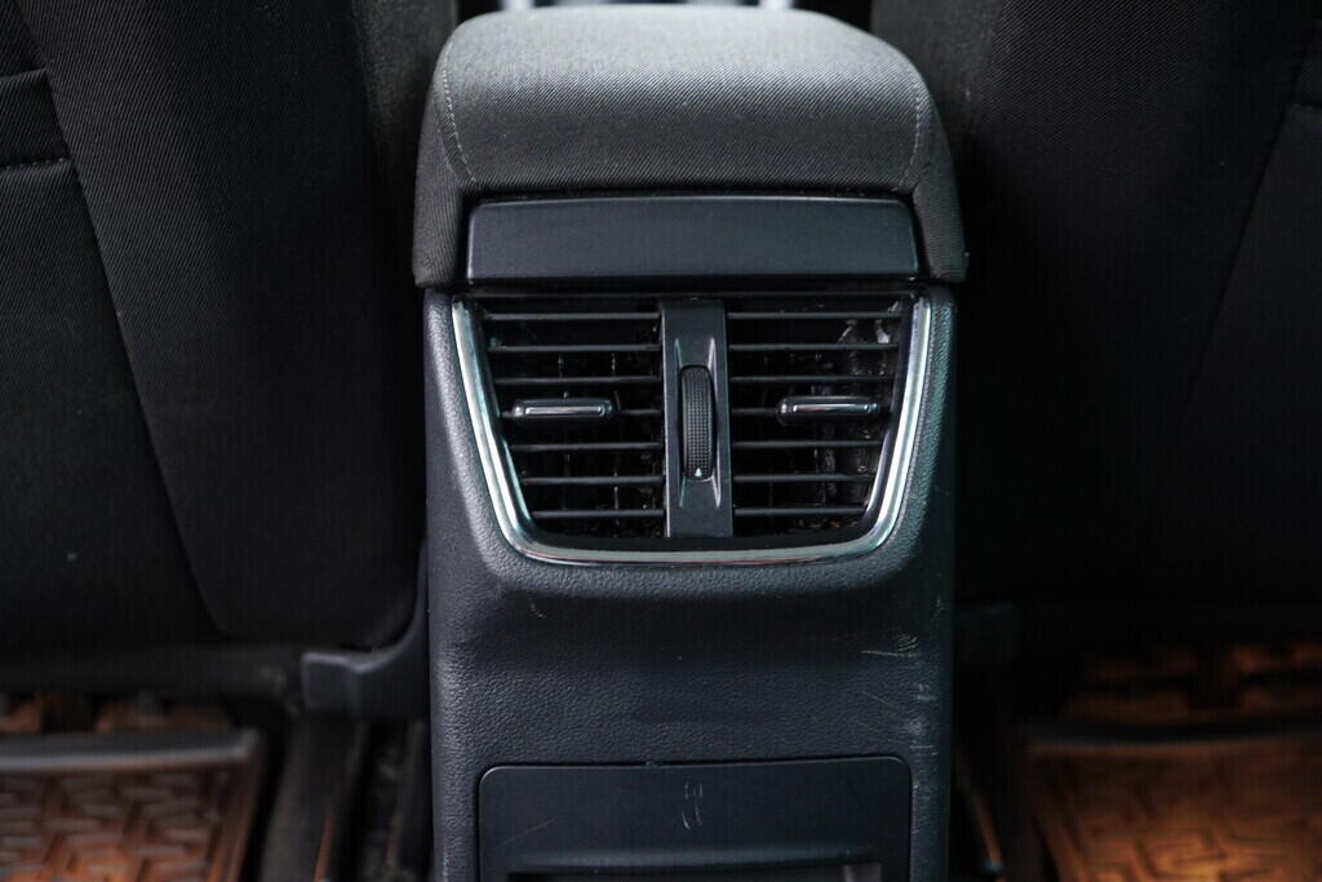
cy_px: 441
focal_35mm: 36
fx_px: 1322
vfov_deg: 36.9
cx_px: 661
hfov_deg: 53.1
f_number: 2.8
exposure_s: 1/40
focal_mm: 24
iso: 800
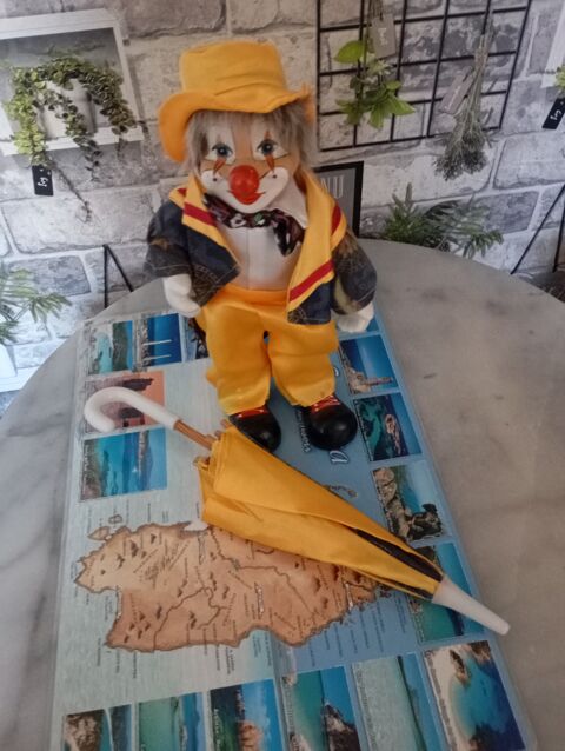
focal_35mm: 28
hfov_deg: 49.8
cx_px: 282
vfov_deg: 63.4
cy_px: 376
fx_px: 608
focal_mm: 4.27
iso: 2725
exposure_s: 1/20
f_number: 1.8
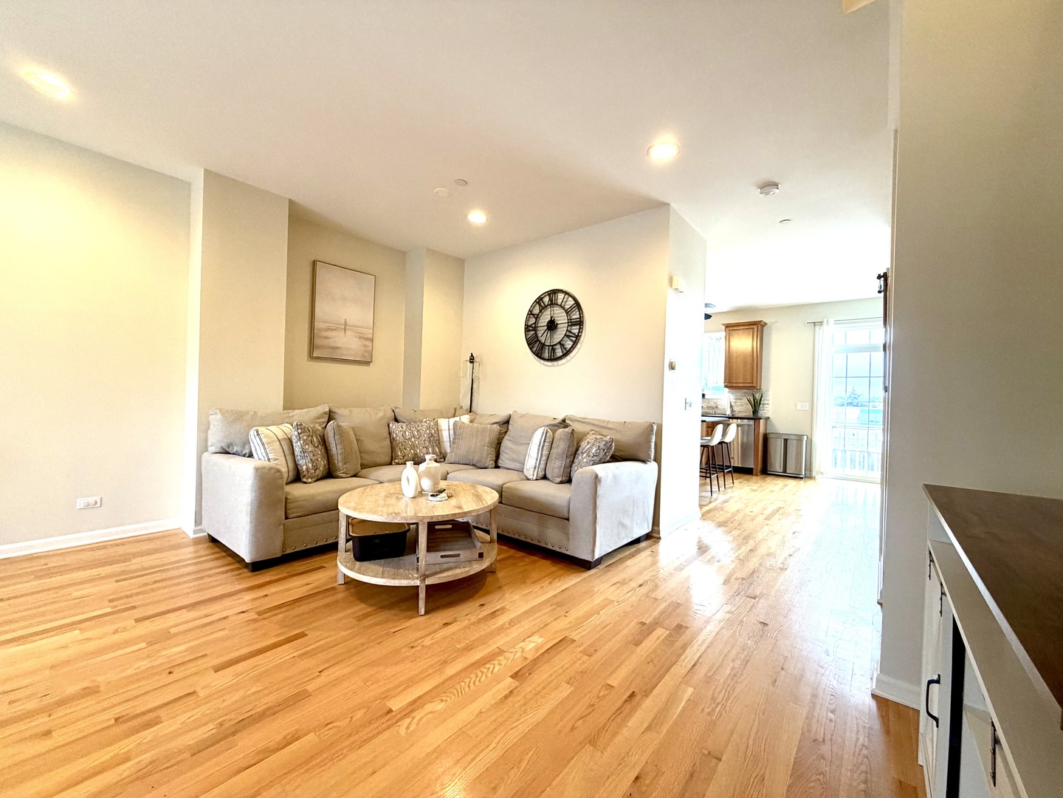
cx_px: 532
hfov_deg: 102.1
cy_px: 399
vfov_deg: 85.7
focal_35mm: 14
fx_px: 430
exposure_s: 1/120
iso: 125
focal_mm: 2.22
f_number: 2.2
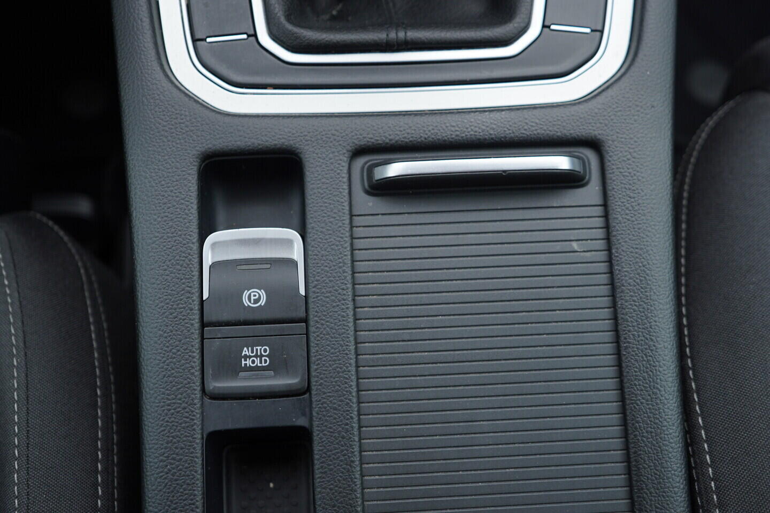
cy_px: 256
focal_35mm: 36
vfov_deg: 36.9
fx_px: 770
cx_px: 385
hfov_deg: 53.1
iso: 125
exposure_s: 1/40
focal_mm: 24
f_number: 2.8
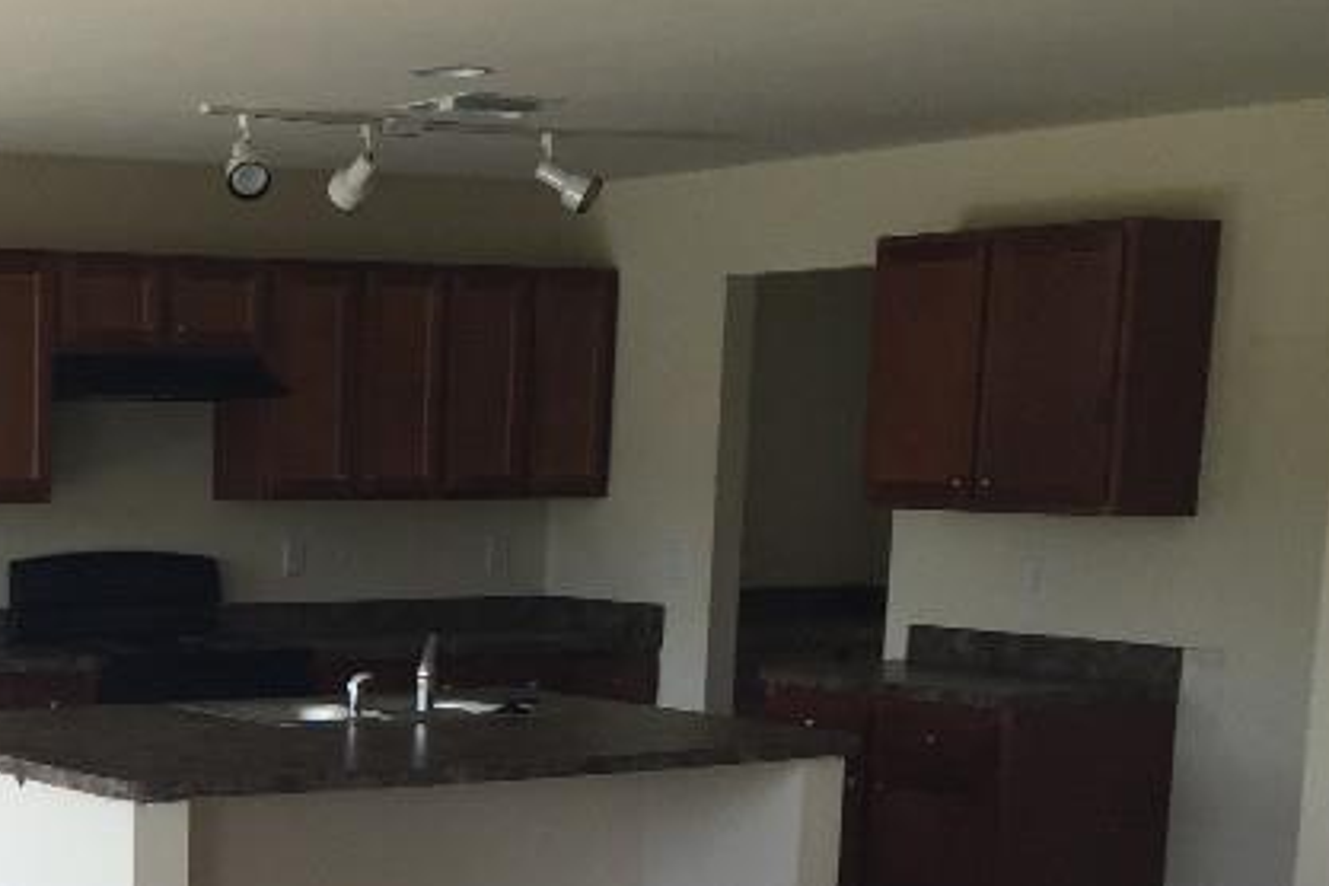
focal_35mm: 74
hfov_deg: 26.1
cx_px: 51
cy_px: 934
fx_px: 2732
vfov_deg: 17.9
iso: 40
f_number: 2.2
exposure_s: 1/120
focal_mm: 4.15
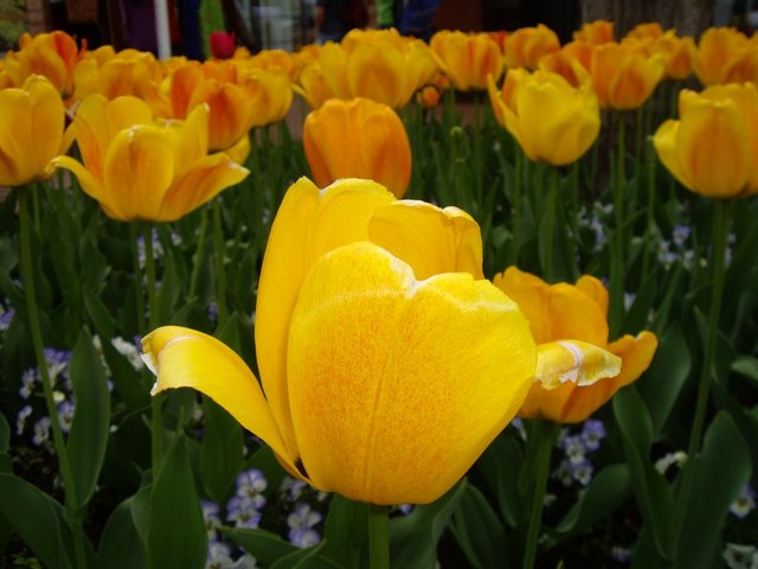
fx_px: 832
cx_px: 379
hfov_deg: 49.0
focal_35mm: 38
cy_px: 284
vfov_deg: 37.7
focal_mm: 6.2
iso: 50
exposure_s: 1/100
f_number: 4.3
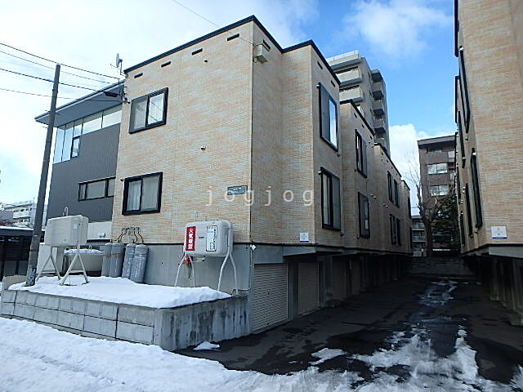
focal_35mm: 21
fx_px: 317
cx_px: 262
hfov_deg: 79.0
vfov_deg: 63.4
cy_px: 196
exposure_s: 1/640
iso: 125
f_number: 3.5
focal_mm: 3.7
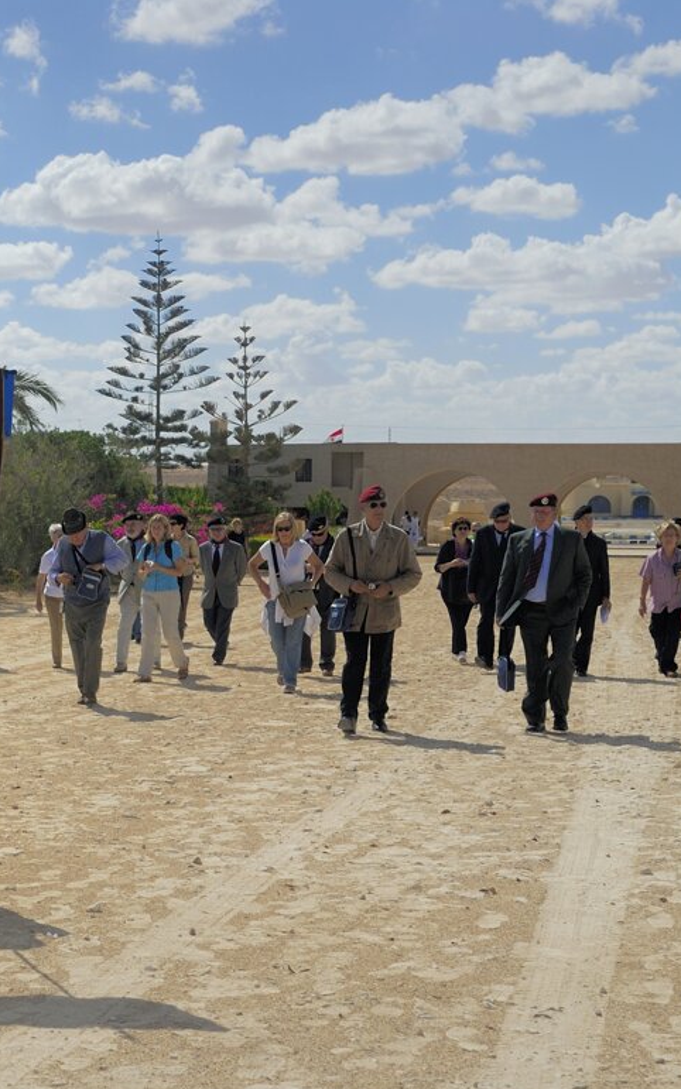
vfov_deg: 31.5
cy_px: 550
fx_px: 1930
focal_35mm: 65
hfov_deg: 19.3
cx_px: -37
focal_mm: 28
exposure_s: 1/250
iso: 100
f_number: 8
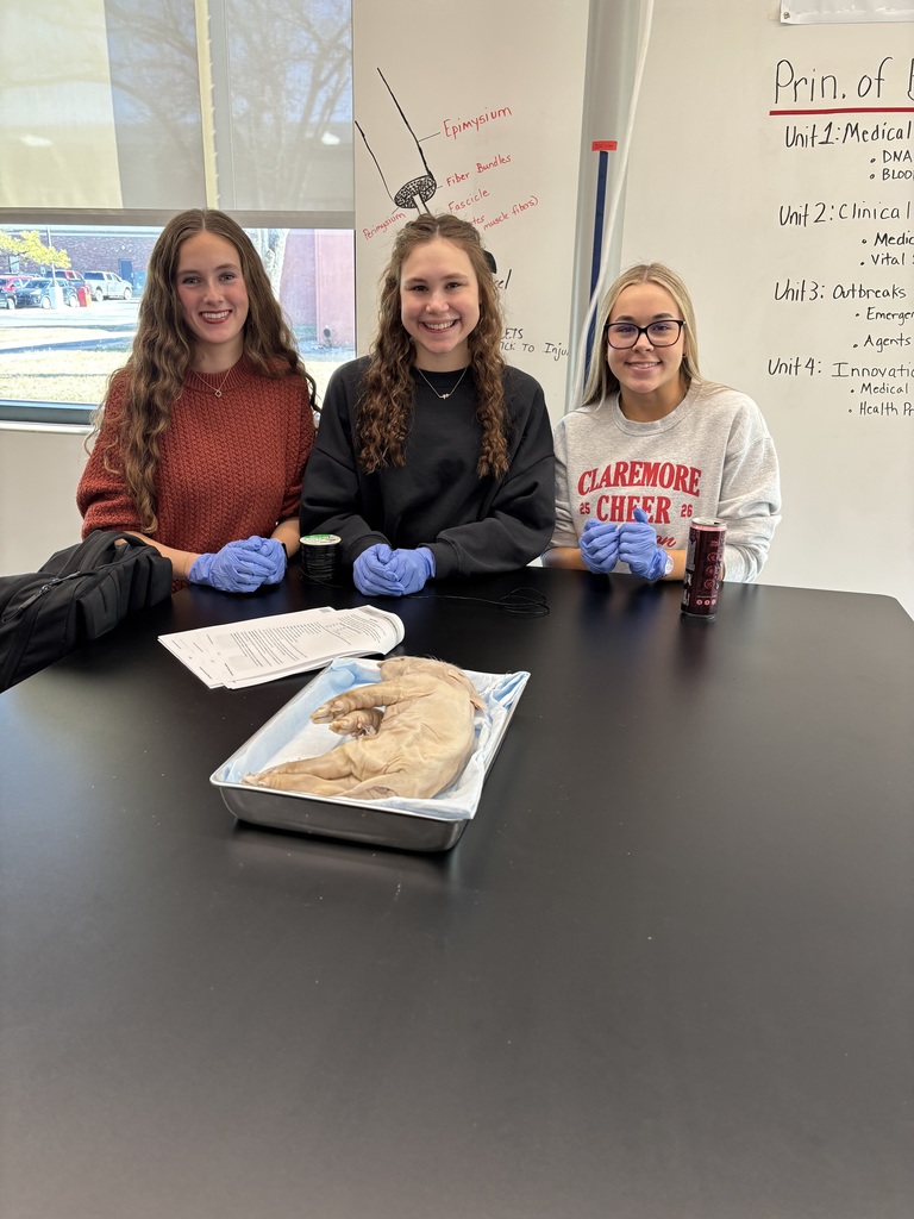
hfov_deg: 53.1
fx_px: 915
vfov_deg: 67.3
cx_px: 457
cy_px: 610
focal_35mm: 26
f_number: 1.6
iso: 80
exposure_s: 1/60
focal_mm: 5.96
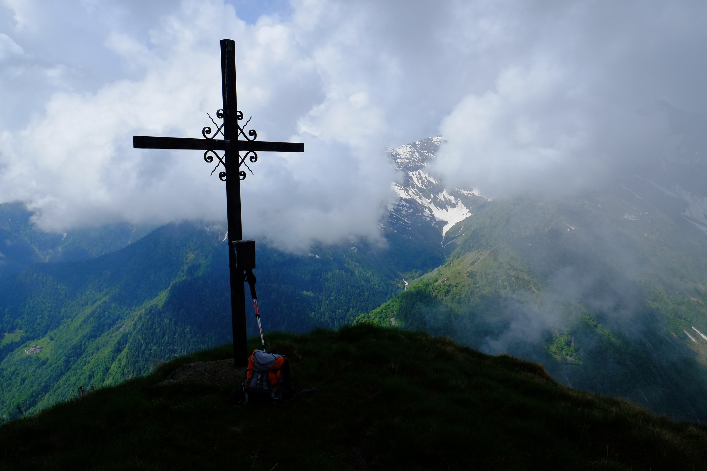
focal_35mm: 27
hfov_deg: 67.4
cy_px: 236
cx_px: 354
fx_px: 530
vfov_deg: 47.9
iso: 800
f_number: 9
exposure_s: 1/1300
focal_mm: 18
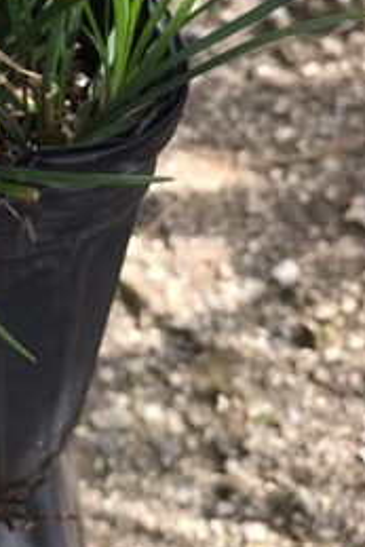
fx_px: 1093
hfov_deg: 17.6
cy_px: 36
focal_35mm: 72
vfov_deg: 26.9
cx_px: -127
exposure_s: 1/1030
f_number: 1.8
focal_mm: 3.99
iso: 20
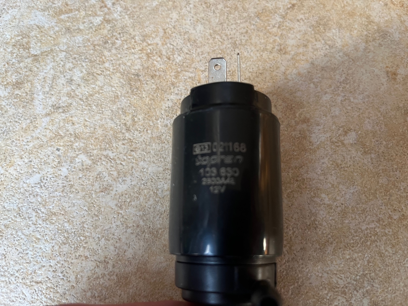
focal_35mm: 26
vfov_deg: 53.1
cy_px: 153
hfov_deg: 67.3
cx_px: 204
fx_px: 306
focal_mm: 5.1
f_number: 1.6
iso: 125
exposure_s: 1/50
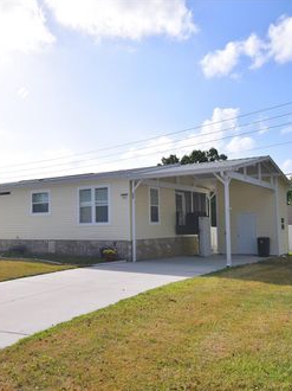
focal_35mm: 35
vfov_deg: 52.7
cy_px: 195
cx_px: 130
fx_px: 394
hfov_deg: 40.6
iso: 200
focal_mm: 16
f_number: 11
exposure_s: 1/640
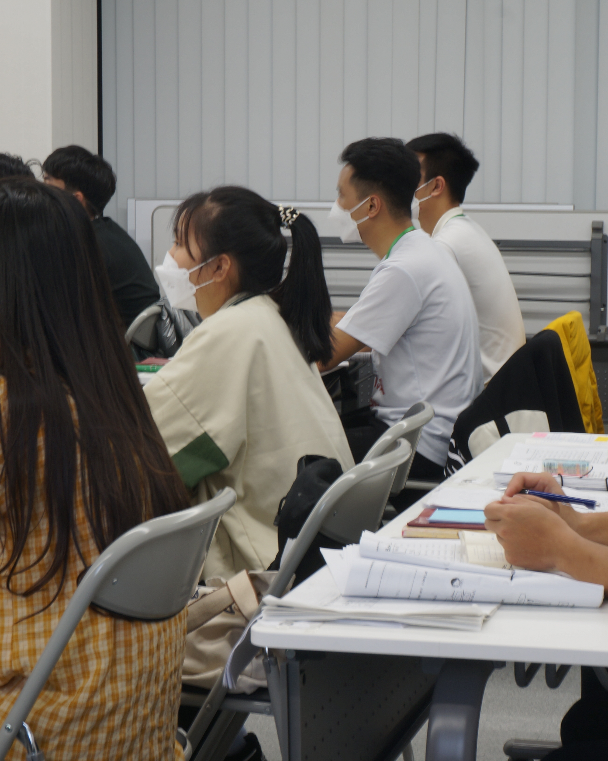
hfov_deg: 17.2
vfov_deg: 21.5
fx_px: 2002
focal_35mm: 89
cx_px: 419
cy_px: 381
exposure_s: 1/3
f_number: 14
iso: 100
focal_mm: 42
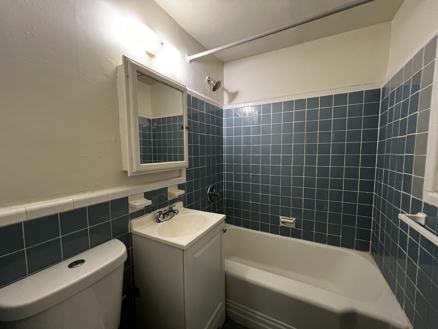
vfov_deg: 89.9
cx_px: 219
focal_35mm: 13
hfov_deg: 106.2
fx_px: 164
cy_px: 164
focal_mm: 1.57
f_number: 1.8
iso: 400
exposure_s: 1/60
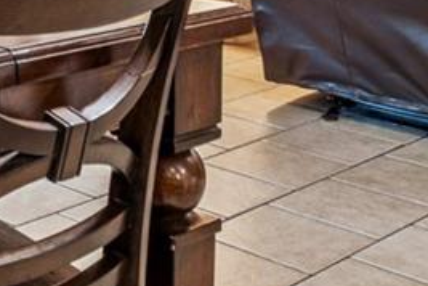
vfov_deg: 13.8
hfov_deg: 20.6
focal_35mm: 90
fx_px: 1070
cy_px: -196
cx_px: -133
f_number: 7.1
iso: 100
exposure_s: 1/1.67
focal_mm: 10
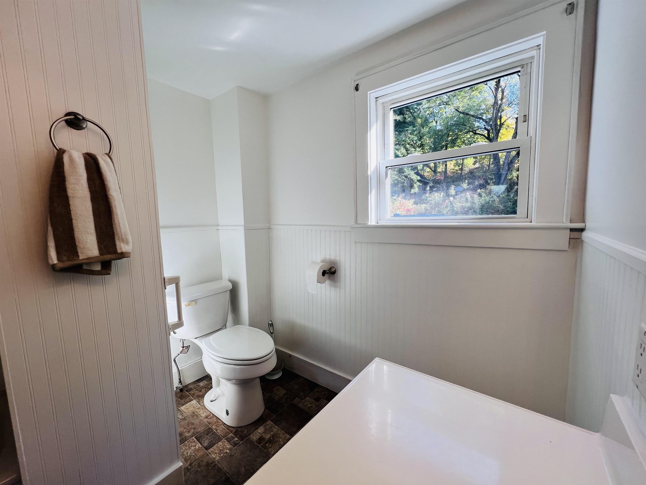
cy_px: 242
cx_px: 323
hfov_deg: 106.2
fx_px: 243
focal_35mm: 13
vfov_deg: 89.9
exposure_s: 1/120
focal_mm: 1.57
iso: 32
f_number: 1.8
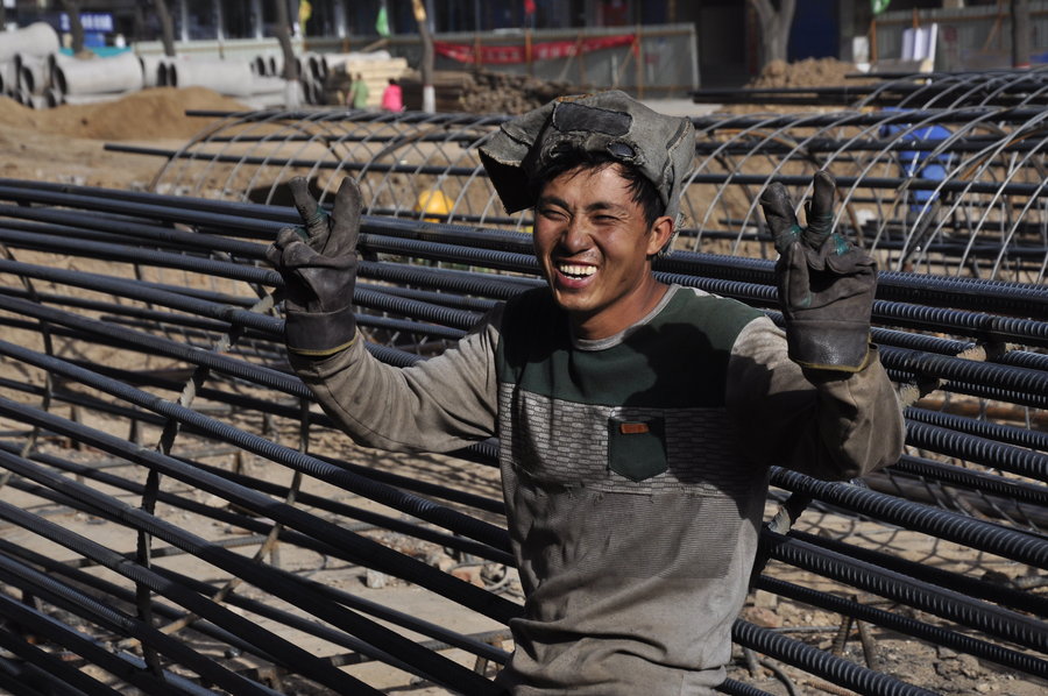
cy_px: 348
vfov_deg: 13.8
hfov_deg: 20.6
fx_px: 2879
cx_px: 524
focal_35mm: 99
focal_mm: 66
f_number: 8
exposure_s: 1/1600
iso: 400
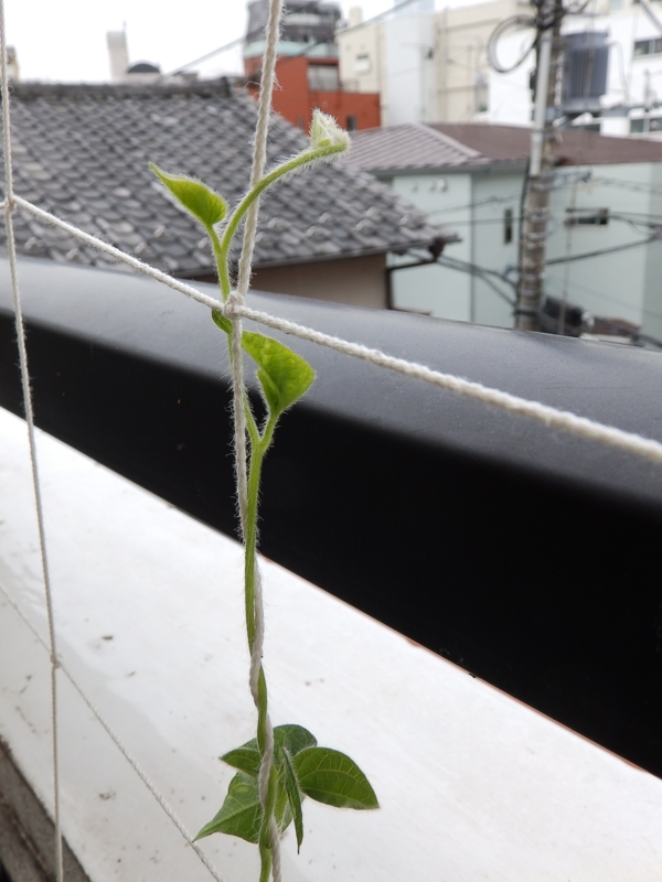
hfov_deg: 44.2
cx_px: 331
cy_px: 441
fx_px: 816
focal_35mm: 32
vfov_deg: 56.8
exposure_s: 1/200
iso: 80
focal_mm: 5.7
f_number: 4.5
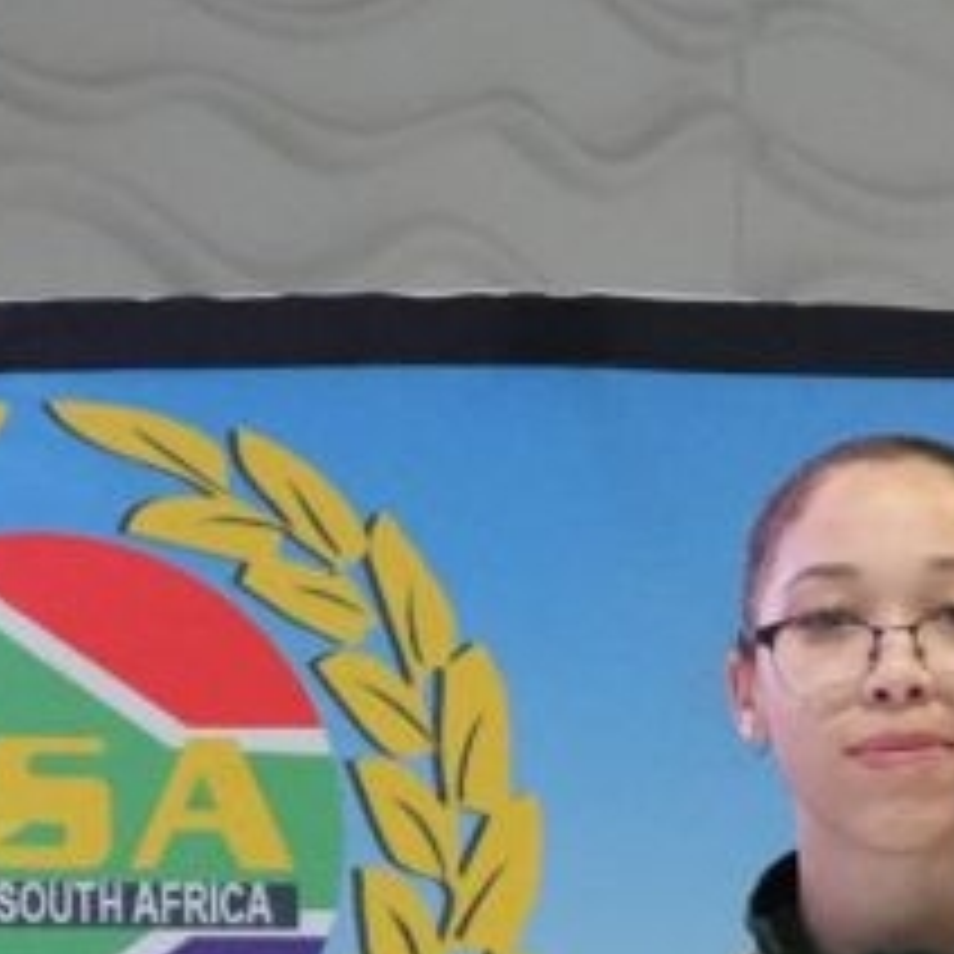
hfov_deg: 3.4
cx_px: 1606
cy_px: 2146
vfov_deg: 3.4
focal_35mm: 506
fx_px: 15777
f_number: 2.8
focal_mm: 70
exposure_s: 1/250
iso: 3200
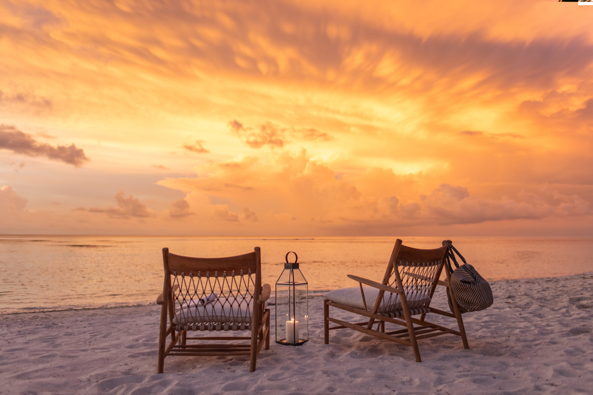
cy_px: 198
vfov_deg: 46.4
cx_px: 296
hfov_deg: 65.5
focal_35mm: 28
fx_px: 461
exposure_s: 1/500
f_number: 2.5
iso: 160
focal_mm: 28
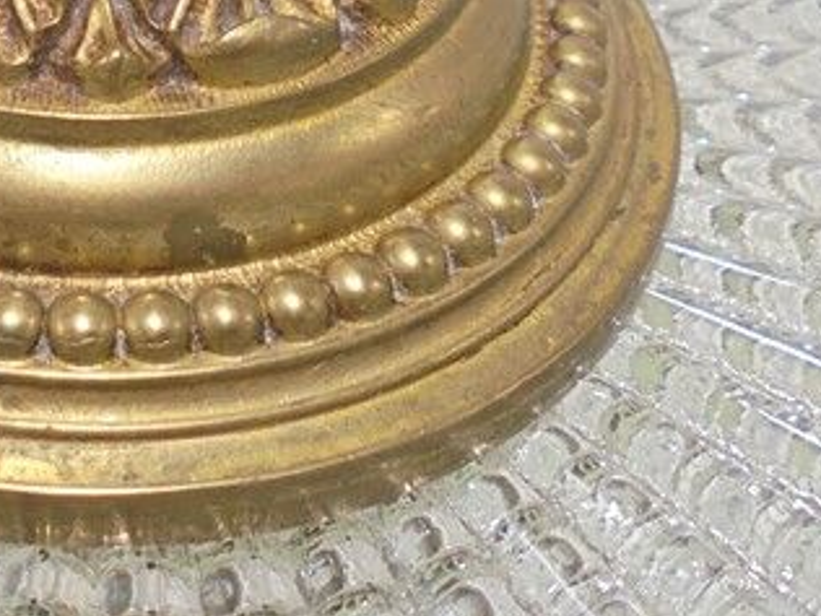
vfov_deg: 18.8
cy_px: -126
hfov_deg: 25.4
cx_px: 52
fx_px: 1755
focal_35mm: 74
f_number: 3.5
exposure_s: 1/40
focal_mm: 4.6
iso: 100
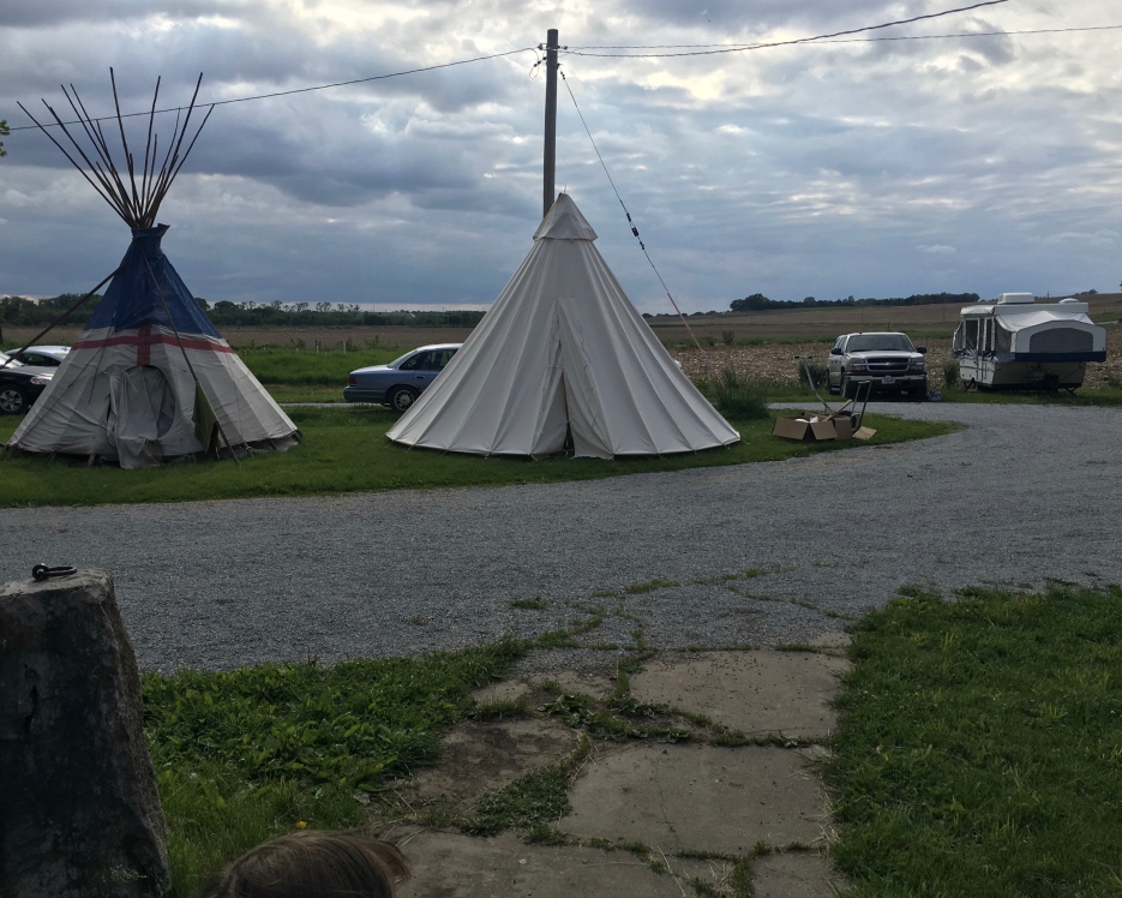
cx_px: 520
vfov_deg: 47.1
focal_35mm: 31
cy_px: 459
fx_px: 1029
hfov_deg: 57.1
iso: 25
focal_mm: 4.15
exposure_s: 1/1508
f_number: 2.2
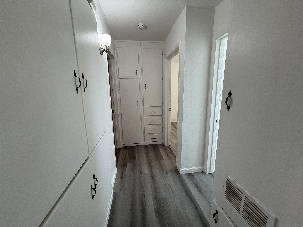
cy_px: 114
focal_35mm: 14
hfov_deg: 102.1
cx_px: 152
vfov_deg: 85.7
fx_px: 123
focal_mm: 2.22
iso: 80
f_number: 2.2
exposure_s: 1/120
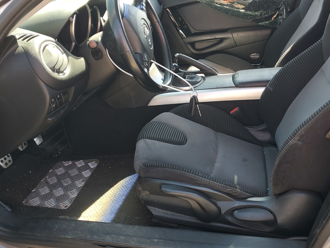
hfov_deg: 58.1
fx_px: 295
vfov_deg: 45.3
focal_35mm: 31
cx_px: 189
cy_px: 110
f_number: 1.5
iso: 50
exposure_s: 1/192
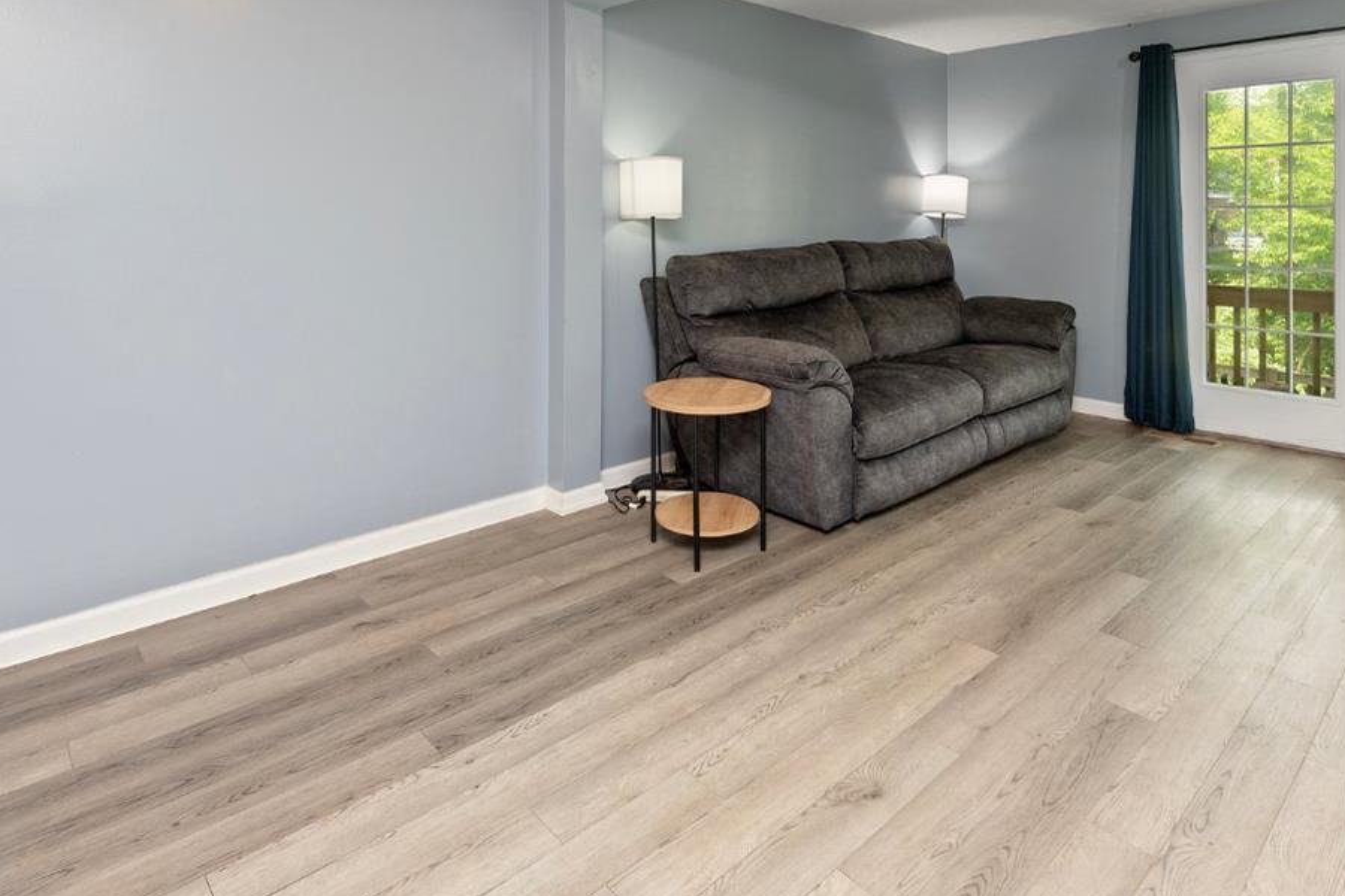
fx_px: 747
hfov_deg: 84.0
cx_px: 690
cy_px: 193
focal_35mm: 20
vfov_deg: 57.8
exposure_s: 1/25
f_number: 5.6
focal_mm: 12
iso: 320
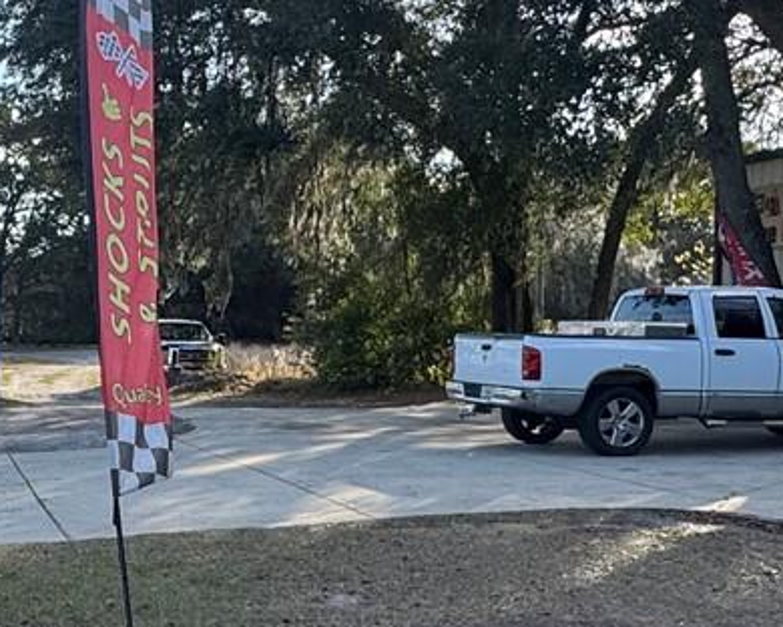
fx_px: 1298
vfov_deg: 27.0
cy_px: 400
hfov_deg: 31.4
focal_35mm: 56
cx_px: 22
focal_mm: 2.22
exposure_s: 1/858
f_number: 2.2
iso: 40
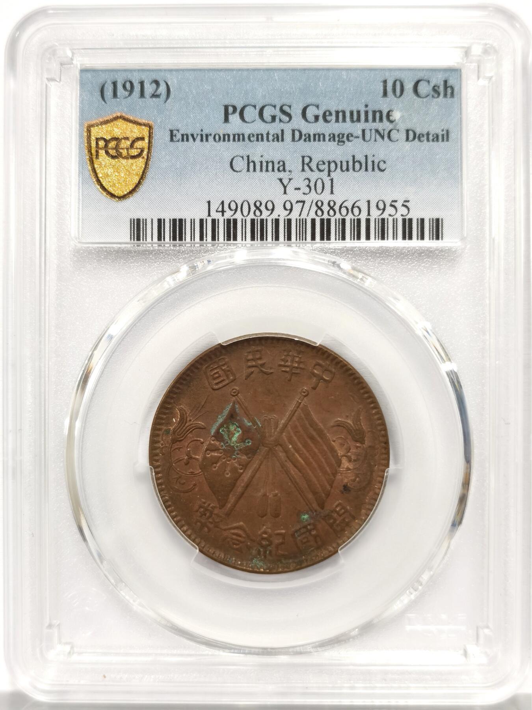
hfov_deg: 27.0
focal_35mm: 54
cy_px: 355
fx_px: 1107
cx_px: 266
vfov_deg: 35.5
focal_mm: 5.56
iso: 200
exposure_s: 1/100
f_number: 16
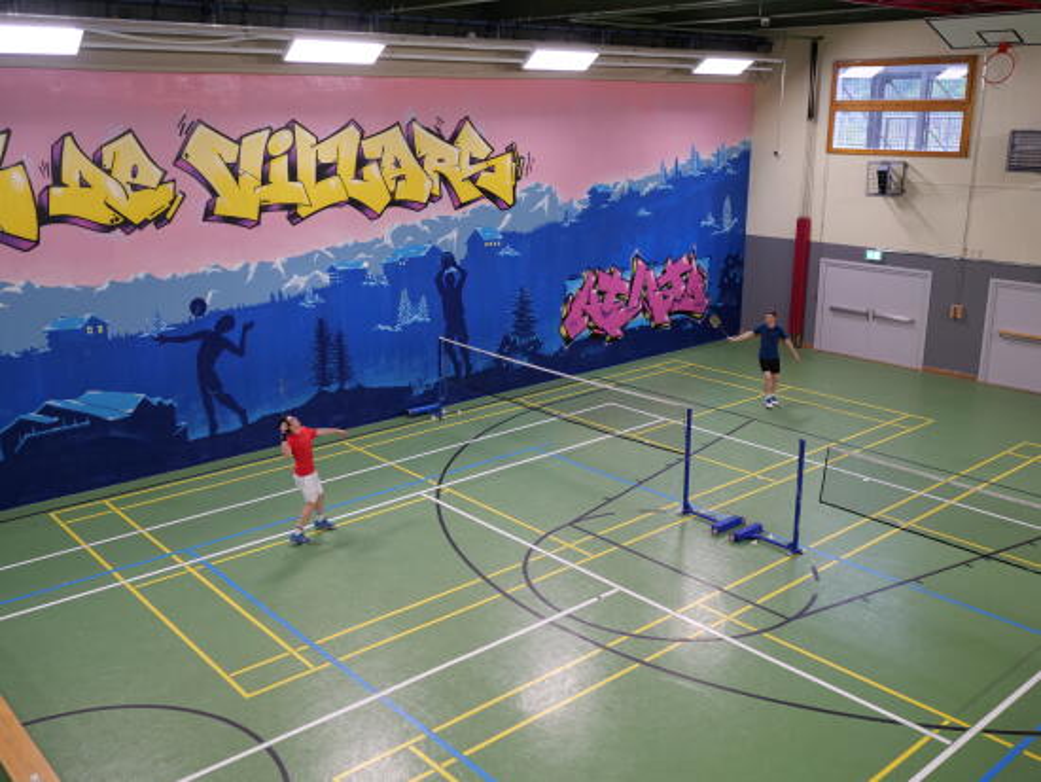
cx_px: 520
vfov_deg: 44.2
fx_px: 963
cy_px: 391
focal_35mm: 32
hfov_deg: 56.8
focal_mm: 16
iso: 400
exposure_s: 1/200
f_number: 1.4
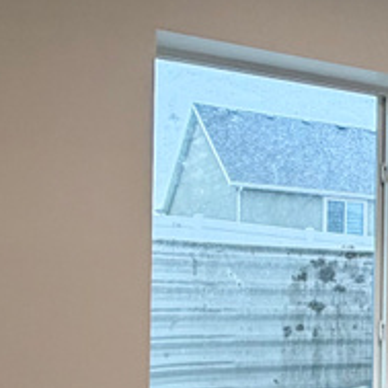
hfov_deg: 18.5
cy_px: 302
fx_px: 850
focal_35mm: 67
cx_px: 745
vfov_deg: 25.3
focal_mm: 2.22
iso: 200
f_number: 2.2
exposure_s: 1/120
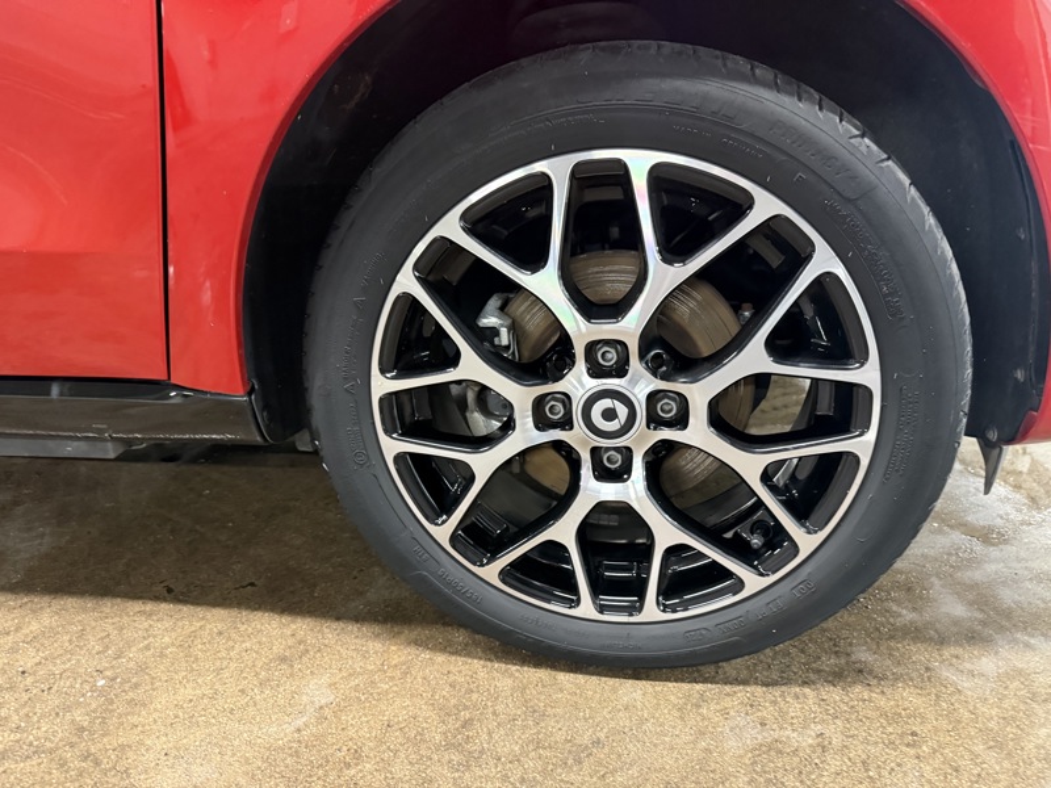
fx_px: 729
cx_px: 526
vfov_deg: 56.8
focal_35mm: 24
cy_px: 394
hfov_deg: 71.6
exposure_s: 1/50
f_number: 1.78
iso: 800
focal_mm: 6.76
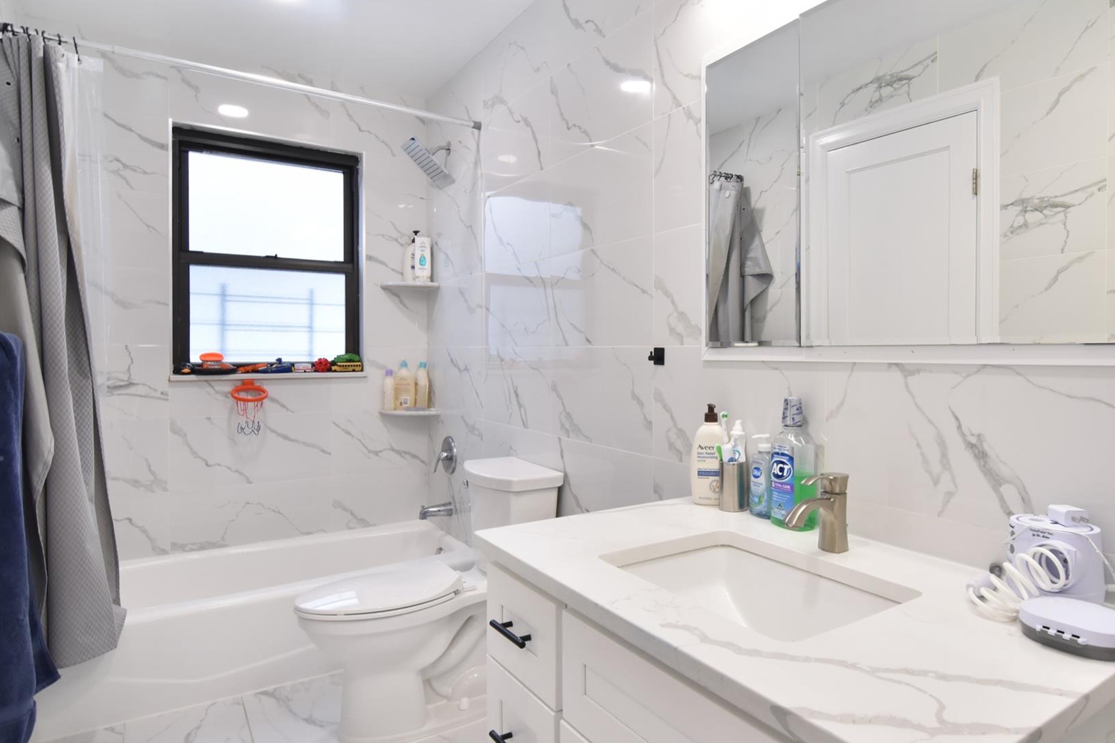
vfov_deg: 60.4
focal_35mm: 21
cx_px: 671
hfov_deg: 81.2
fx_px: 639
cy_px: 372
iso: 640
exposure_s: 1/30
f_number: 8
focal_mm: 11
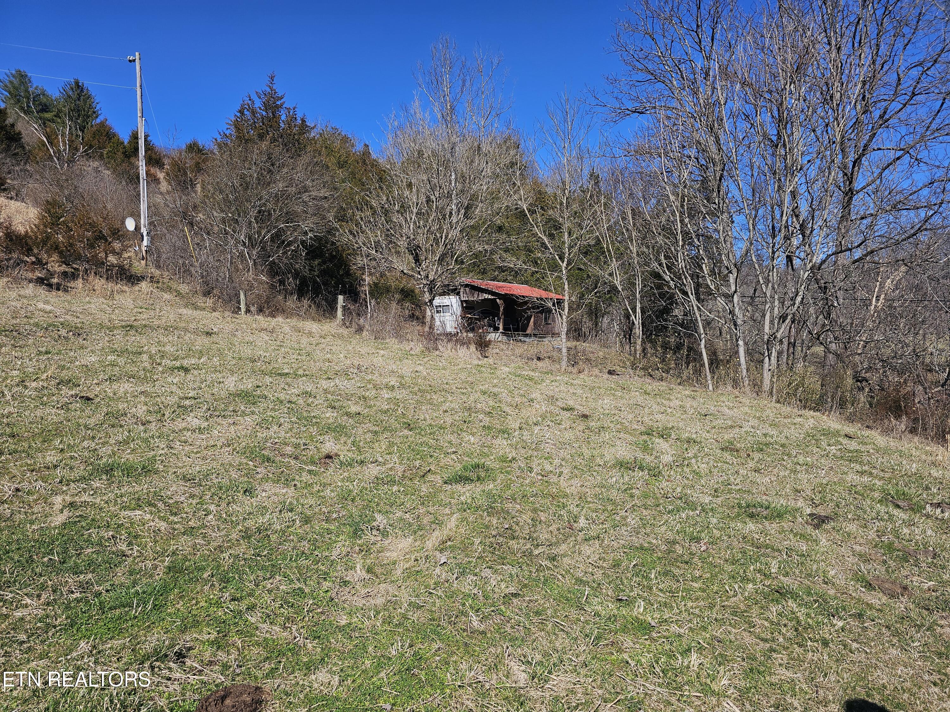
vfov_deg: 58.9
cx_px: 475
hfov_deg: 73.9
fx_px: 631
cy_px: 356
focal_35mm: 23
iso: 16
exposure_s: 1/1402
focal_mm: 6.3
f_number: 1.7
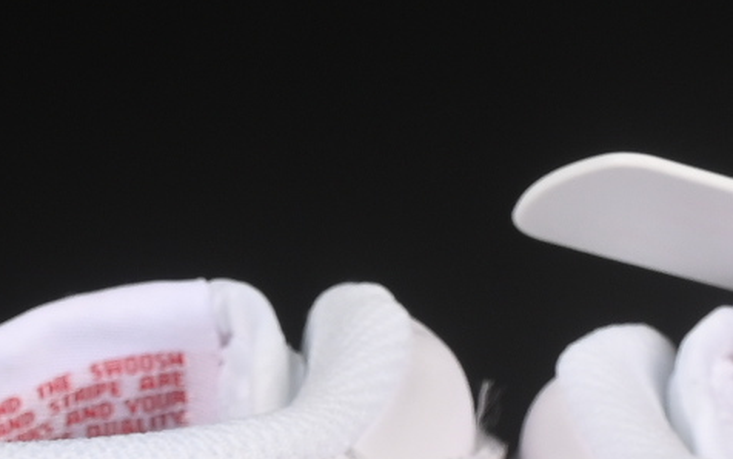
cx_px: 597
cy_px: 893
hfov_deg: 4.7
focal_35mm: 447
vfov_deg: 2.9
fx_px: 8934
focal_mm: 50
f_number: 9
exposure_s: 1/80
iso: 160
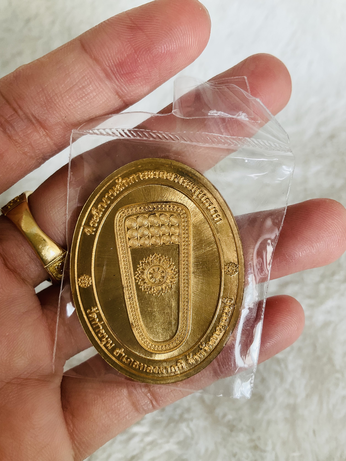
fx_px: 386
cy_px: 230
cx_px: 173
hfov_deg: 48.2
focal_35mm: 29
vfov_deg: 61.7
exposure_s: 1/50
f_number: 1.8
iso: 50
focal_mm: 3
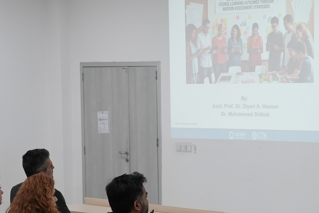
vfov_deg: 12.5
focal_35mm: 109
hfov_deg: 18.5
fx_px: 966
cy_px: 181
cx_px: 269
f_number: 4
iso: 400
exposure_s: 1/100
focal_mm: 38
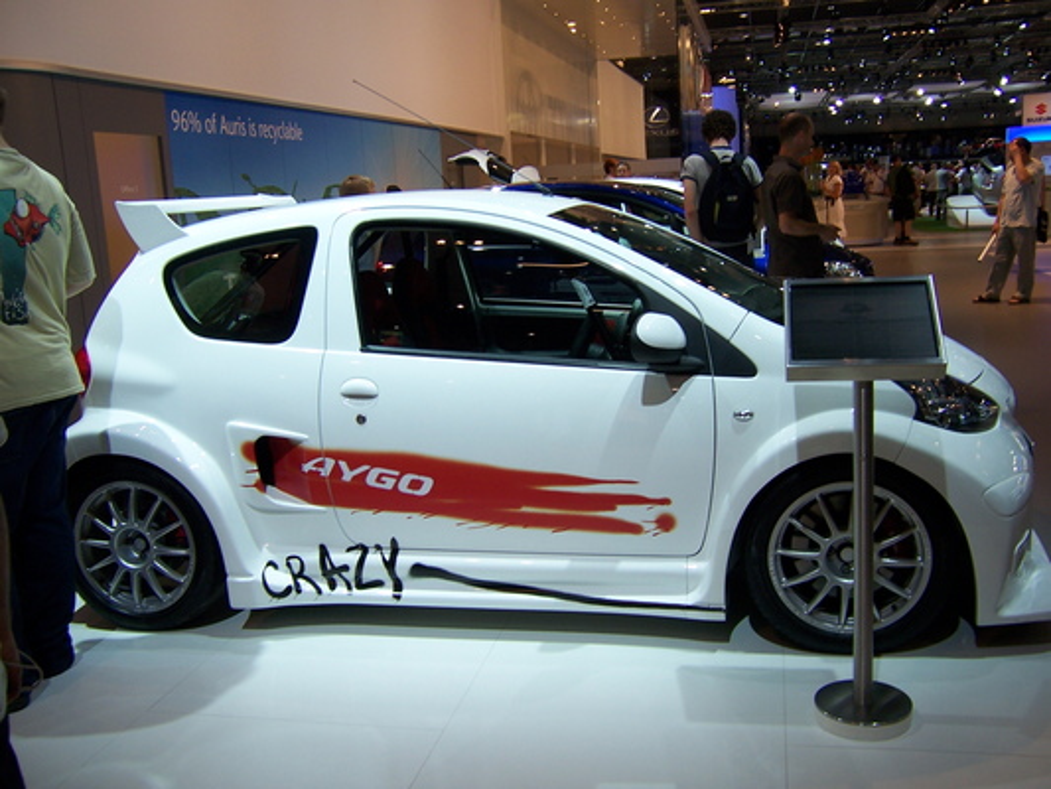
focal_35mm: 33
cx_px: 526
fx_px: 1002
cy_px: 394
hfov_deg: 55.3
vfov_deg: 43.0
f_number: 3.4
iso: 80
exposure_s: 1/90
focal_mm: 5.5
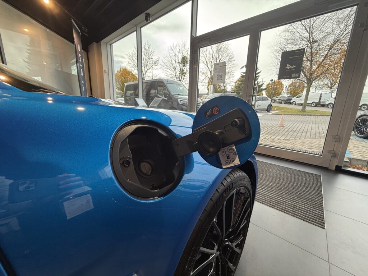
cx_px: 184
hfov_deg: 102.1
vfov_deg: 85.7
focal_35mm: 14
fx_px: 149
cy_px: 138
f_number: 2.2
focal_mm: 2.22
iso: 100
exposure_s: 1/100
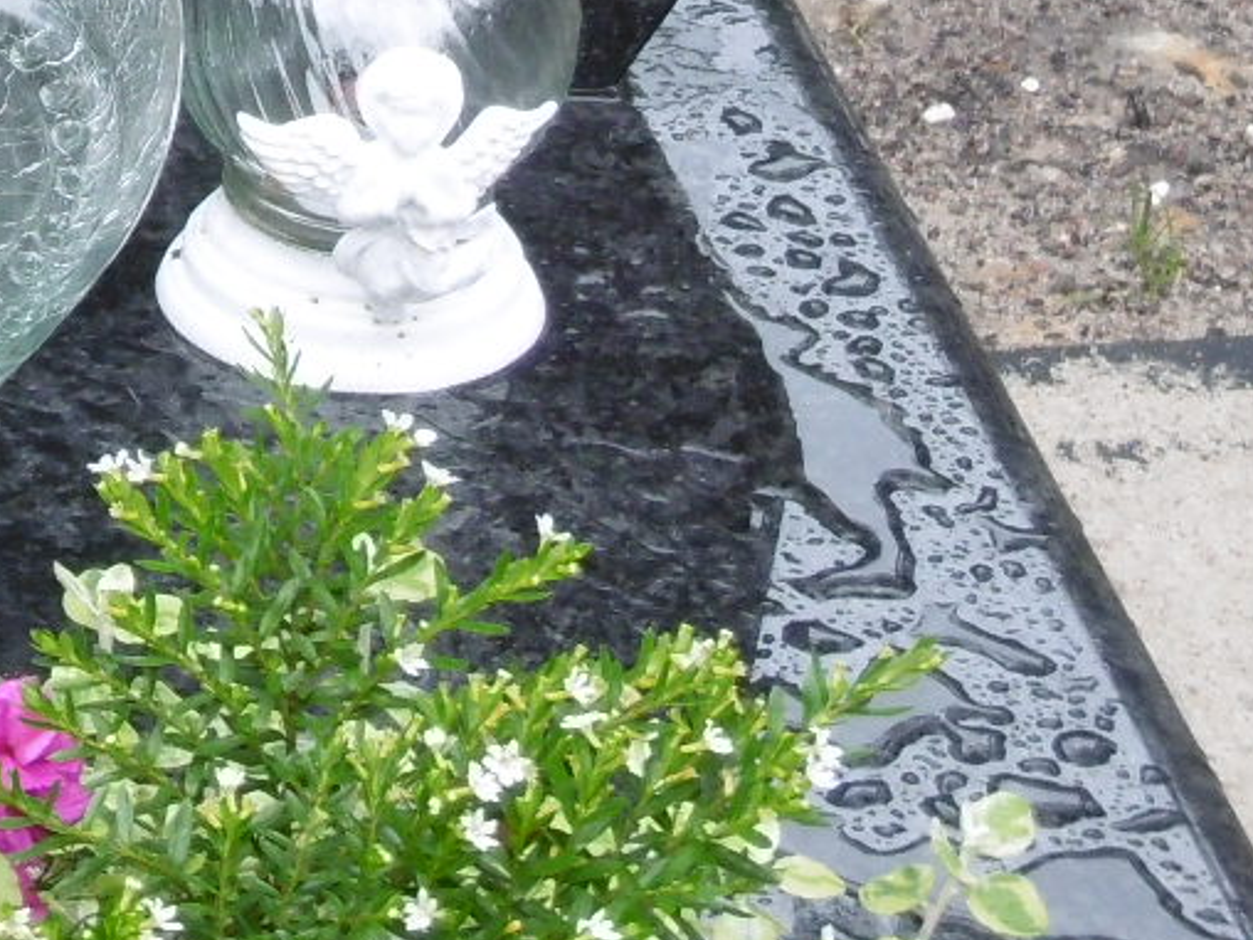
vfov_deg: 6.1
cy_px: -822
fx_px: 8615
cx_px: -412
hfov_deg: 8.2
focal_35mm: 238
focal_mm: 10.5
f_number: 4.2
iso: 100
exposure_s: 1/60
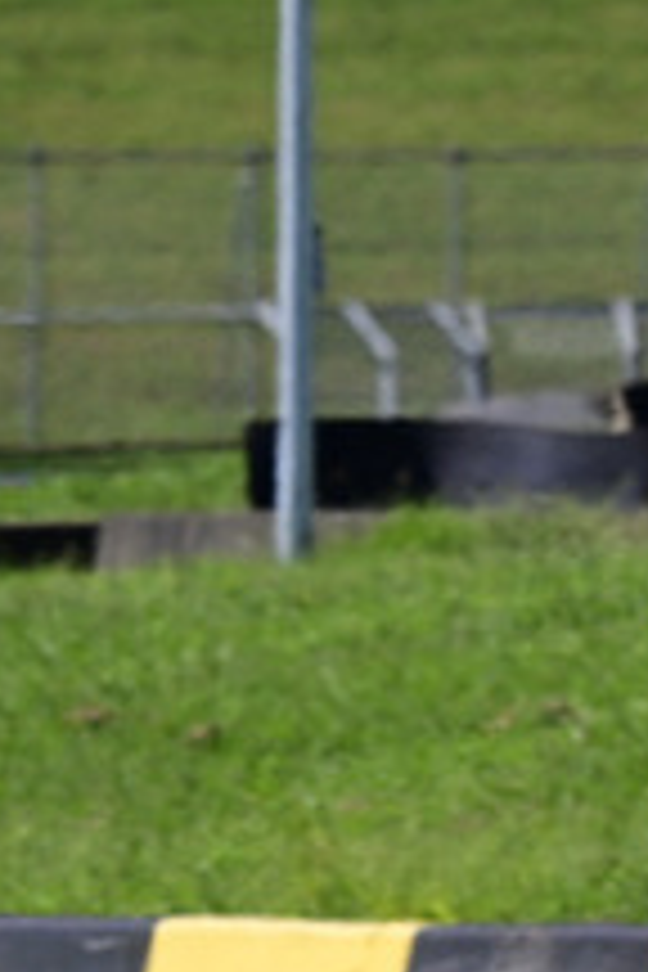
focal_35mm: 1967
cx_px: 603
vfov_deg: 1.0
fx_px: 53105
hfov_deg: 0.7
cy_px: 1112
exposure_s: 1/640
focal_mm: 530
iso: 400
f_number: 11
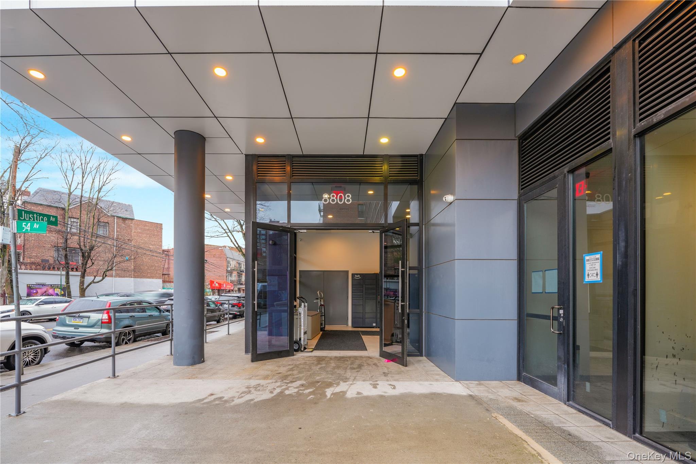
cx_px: 348
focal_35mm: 14
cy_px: 232
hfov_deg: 104.3
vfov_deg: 81.2
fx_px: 271
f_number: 9
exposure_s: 1/4
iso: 100
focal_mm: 14
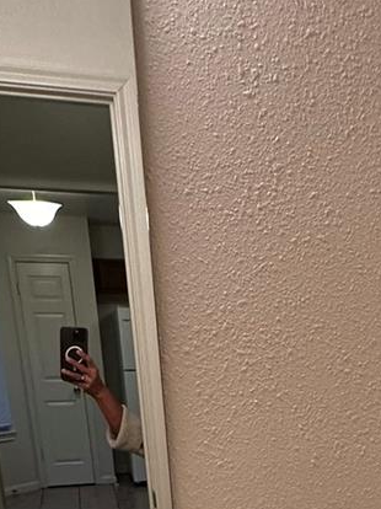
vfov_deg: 31.2
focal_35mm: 52
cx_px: 365
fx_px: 764
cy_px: 606
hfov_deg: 26.7
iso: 250
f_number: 2.2
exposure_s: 1/120
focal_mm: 2.22
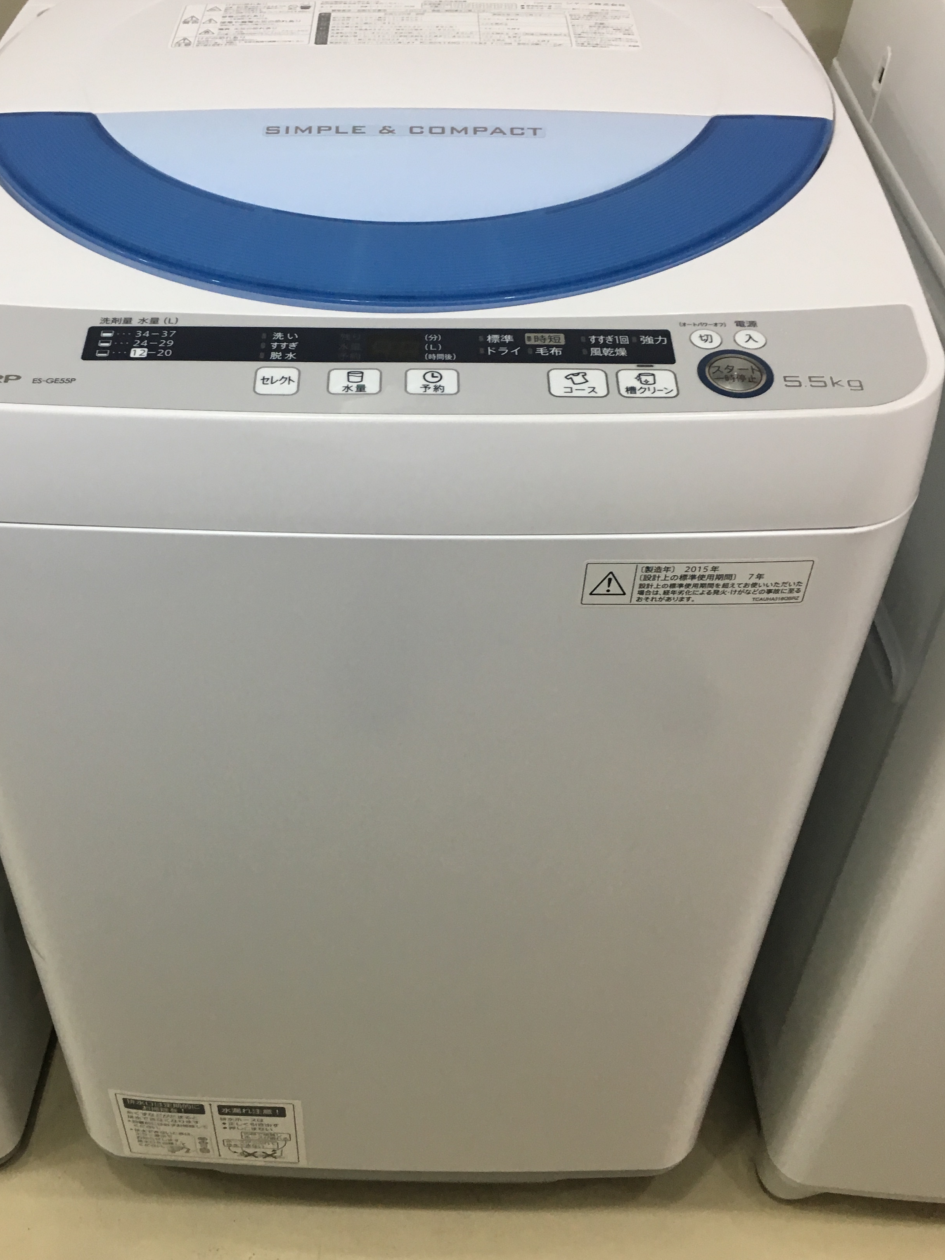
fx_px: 1310
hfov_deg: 39.4
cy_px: 629
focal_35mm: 36
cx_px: 366
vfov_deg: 51.4
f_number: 2.2
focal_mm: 4.15
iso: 100
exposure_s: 1/33
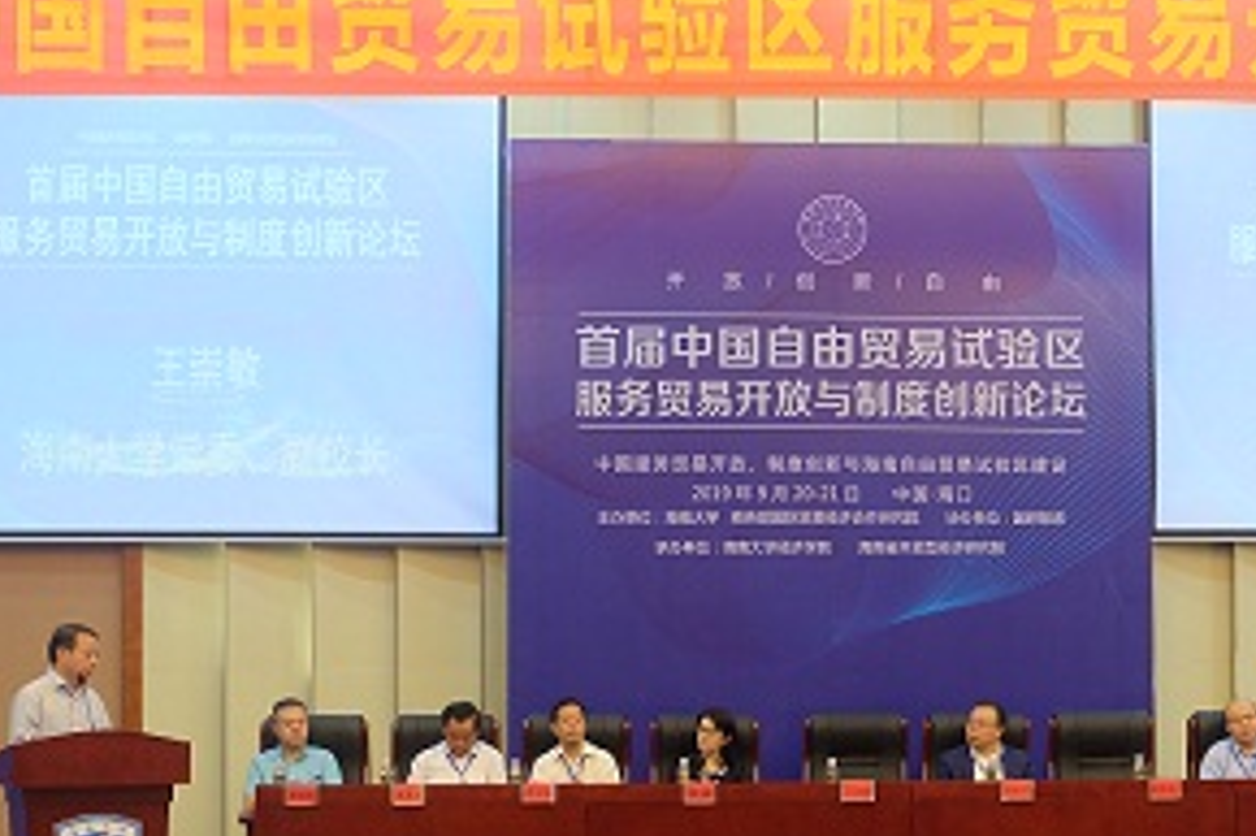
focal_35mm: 76
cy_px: 544
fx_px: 2650
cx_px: 719
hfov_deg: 26.6
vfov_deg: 17.9
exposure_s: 1/30
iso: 1000
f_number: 5
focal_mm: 32.5
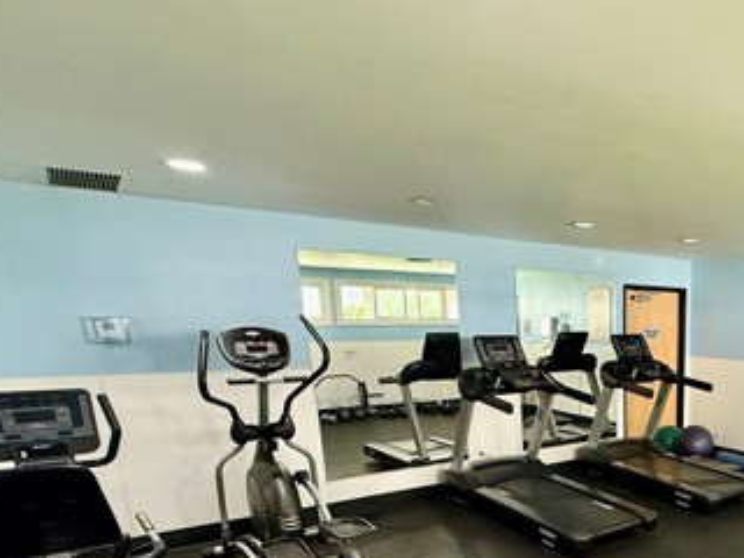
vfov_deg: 46.6
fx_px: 602
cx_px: 691
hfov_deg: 54.0
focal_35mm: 28
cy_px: 463
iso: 400
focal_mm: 2.22
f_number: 2.2
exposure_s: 1/60
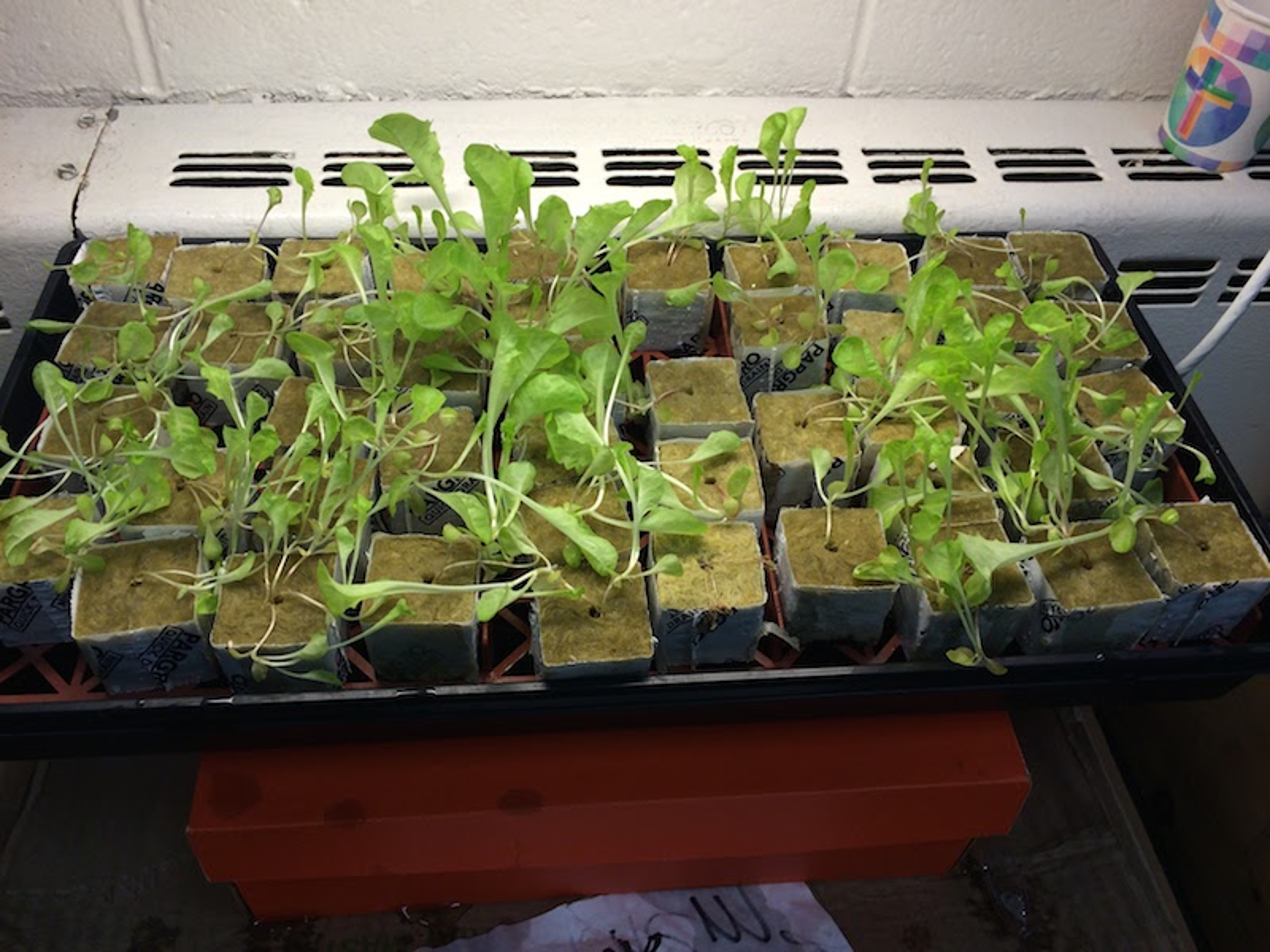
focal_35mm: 29
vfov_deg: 48.2
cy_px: 476
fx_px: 1064
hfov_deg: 61.7
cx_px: 635
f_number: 2.2
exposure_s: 1/120
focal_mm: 4.15
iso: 50
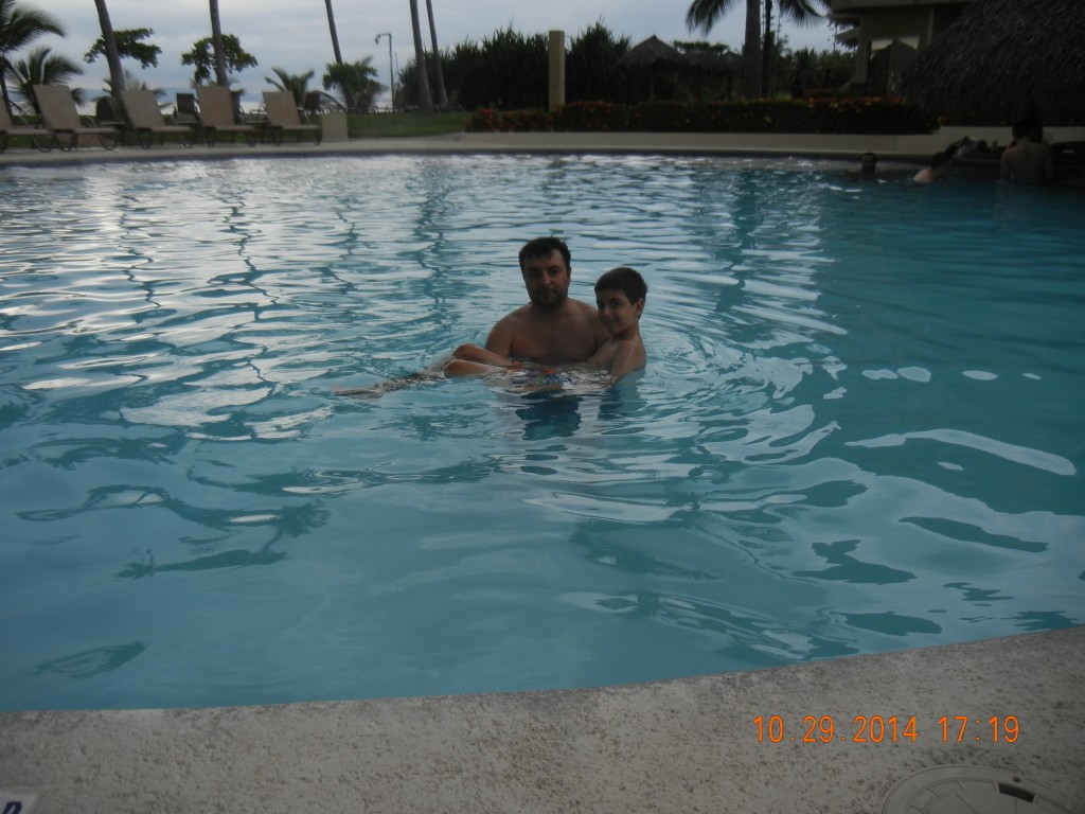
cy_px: 407
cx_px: 542
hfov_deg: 60.0
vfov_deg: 46.8
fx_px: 940
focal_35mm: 30
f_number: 3.5
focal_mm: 5.4
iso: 160
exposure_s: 1/699
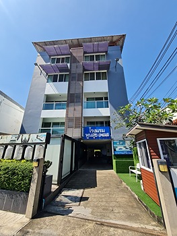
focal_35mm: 13
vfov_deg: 106.1
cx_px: 88
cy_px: 118
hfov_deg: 90.0
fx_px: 89
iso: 50
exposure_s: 1/1184
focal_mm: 2.2
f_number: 2.2
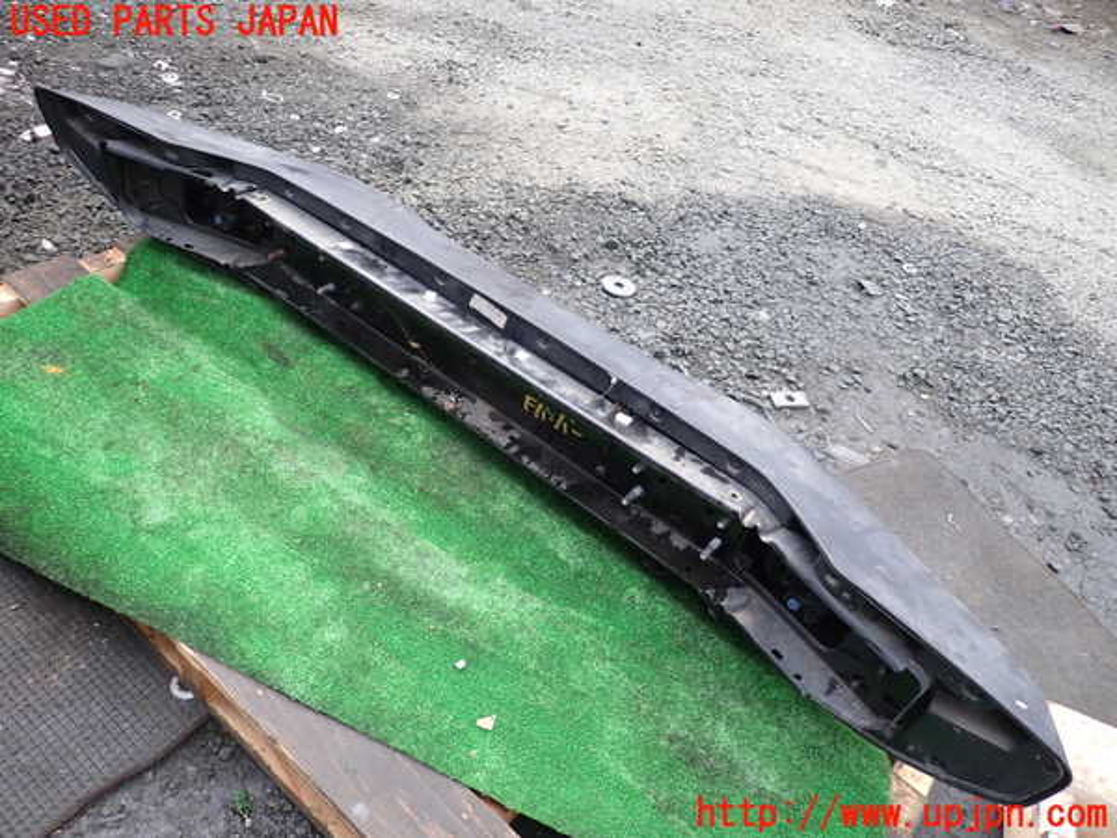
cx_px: 558
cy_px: 419
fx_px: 807
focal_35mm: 25
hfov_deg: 69.4
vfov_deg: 54.9
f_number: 2
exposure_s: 1/100
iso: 100
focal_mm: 4.5
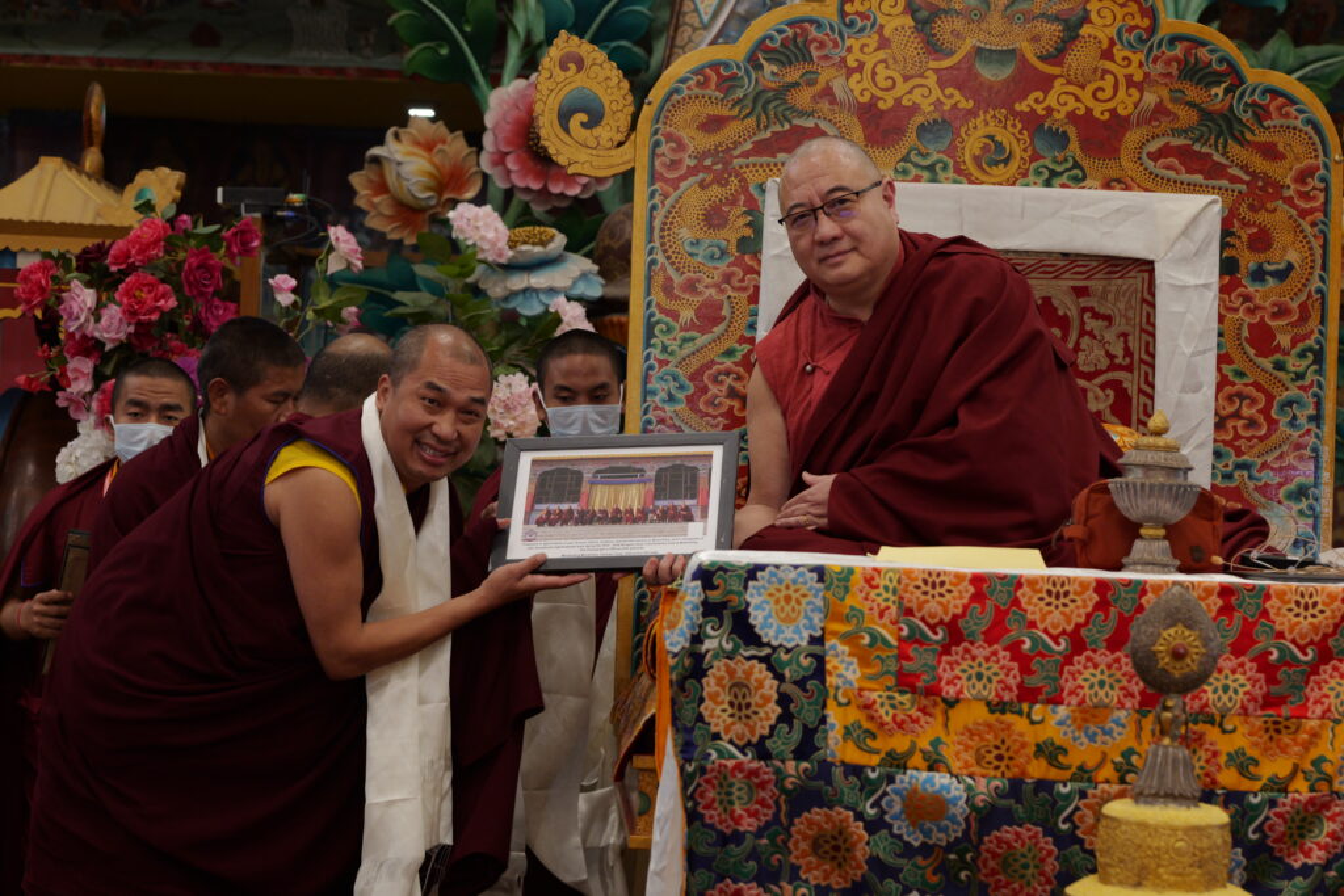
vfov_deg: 16.1
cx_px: 672
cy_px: 448
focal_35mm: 85
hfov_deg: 23.9
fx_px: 3174
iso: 3200
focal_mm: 85
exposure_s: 1/100
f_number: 5
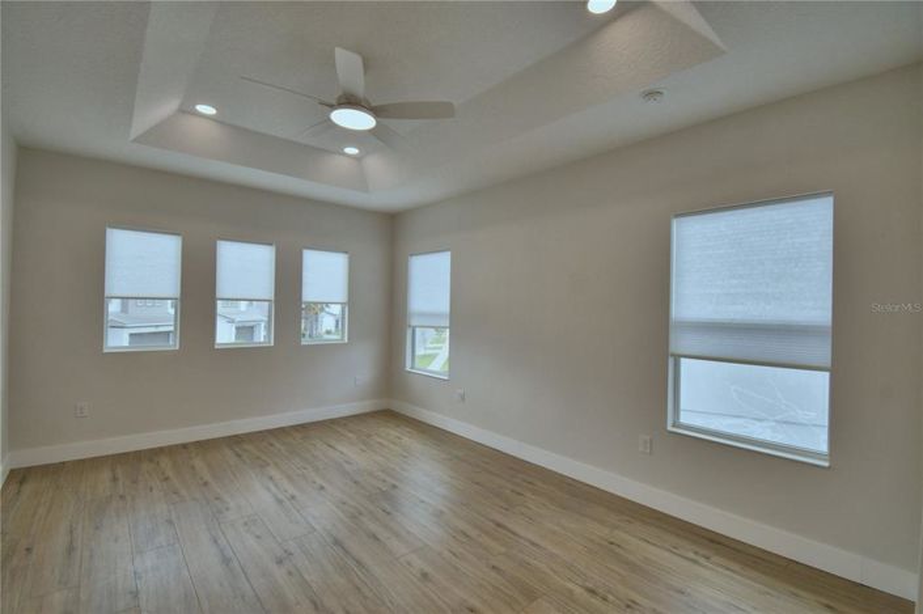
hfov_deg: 100.4
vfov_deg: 77.2
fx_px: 384
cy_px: 307
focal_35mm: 15
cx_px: 462
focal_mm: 10
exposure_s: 1/320
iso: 200
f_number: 4.5
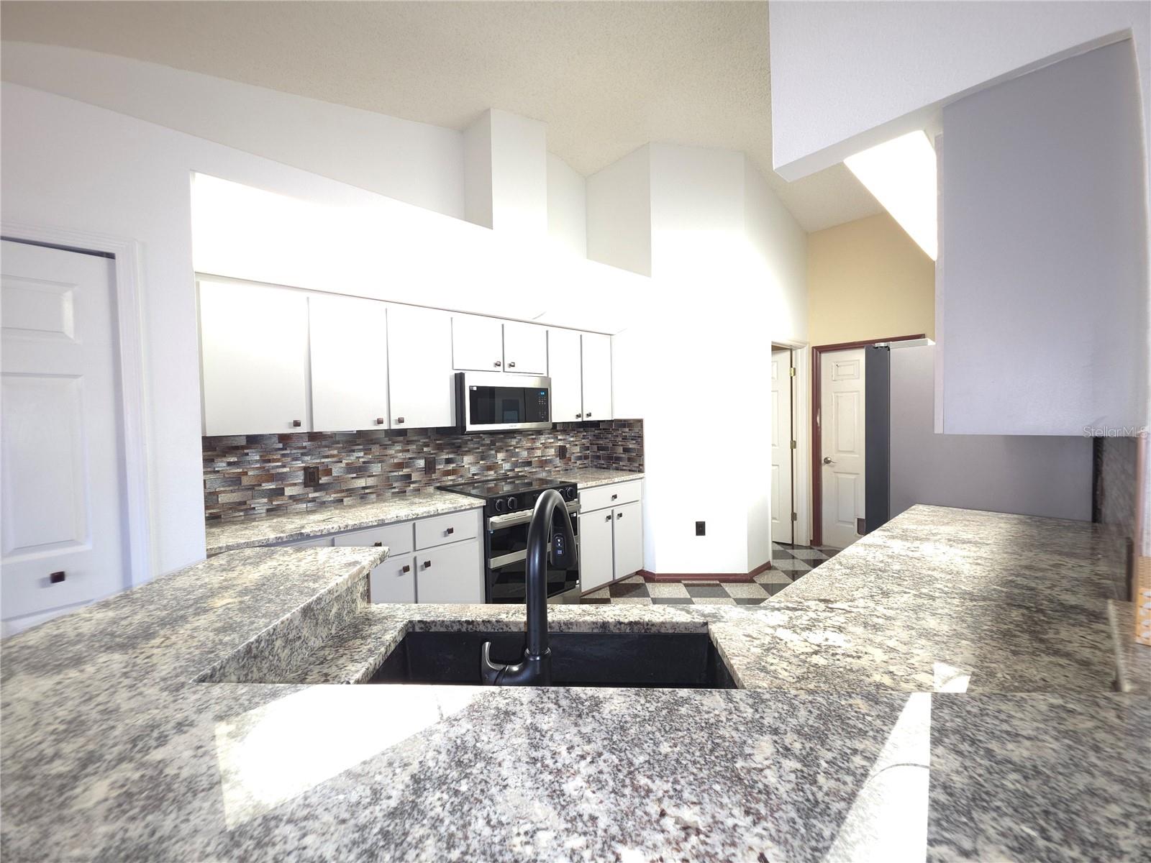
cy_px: 432
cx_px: 576
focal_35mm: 13
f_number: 1.9
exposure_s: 1/10
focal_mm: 2.2
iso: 80
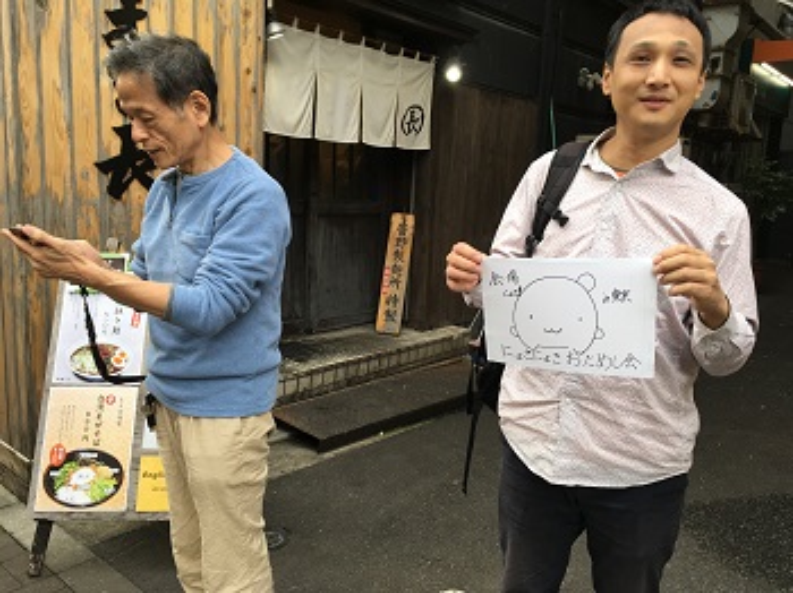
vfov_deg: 48.2
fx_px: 664
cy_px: 296
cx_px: 396
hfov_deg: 61.7
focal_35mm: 29
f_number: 2.2
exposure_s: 1/120
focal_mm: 4.15
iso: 40
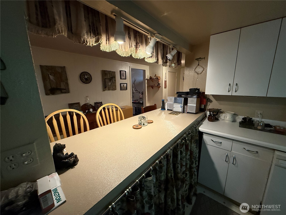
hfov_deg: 102.1
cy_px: 108
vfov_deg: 85.7
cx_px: 143
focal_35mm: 14
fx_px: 116
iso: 400
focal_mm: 2.22
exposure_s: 1/60
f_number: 2.2
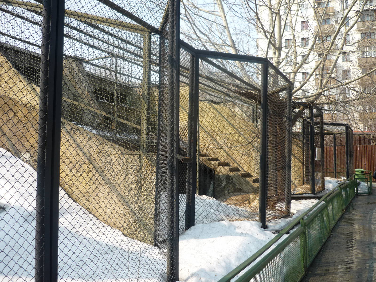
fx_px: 358
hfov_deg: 55.4
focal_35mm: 33
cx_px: 188
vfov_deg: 42.9
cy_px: 141
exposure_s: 1/500
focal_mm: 5.5
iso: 100
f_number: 2.8
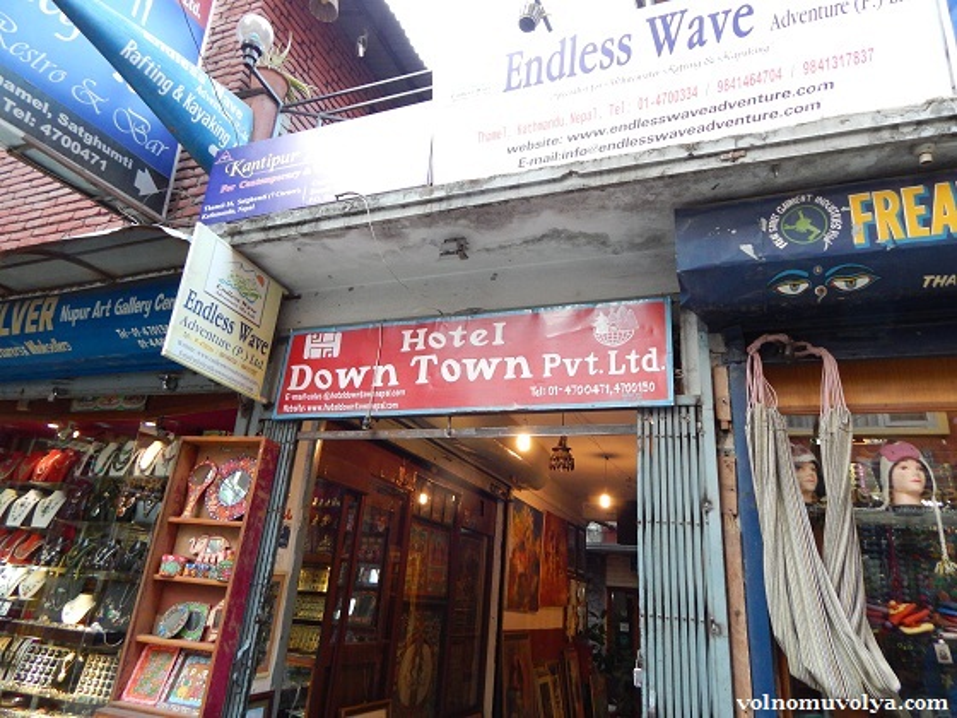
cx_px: 478
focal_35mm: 23
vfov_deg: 58.9
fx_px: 636
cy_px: 359
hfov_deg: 73.9
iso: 280
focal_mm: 4
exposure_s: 1/30
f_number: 3
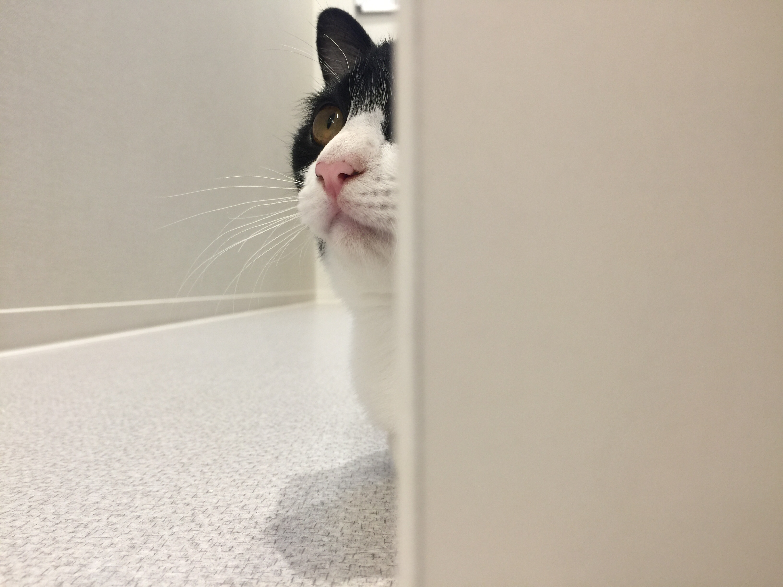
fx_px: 656
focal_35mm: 29
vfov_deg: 48.2
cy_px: 294
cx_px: 392
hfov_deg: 61.7
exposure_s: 1/15
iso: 32
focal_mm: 4.15
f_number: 2.2
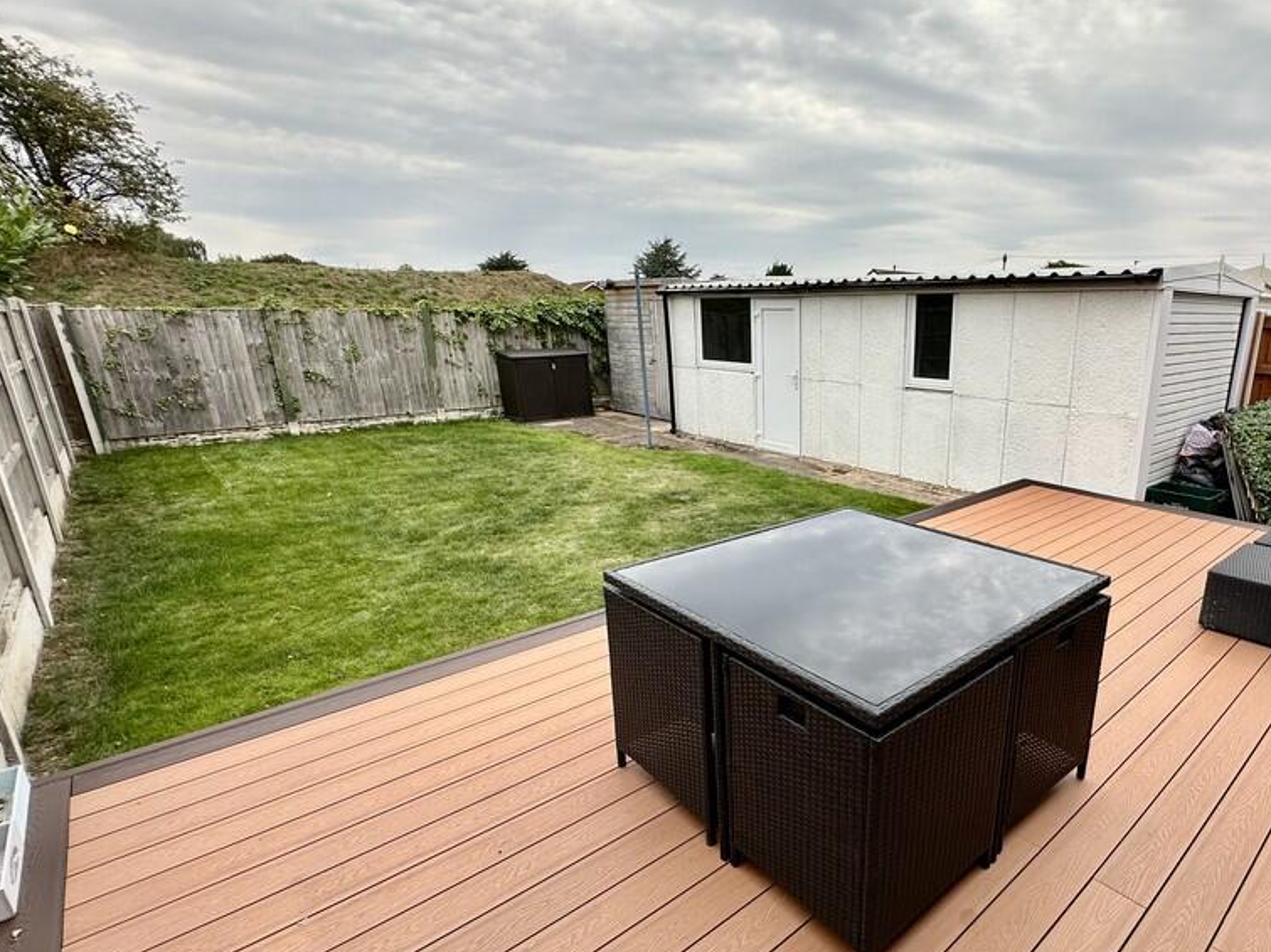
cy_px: 532
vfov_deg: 68.4
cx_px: 825
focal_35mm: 19
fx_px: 698
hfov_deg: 82.4
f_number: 2.2
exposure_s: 1/629
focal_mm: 2.22
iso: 40
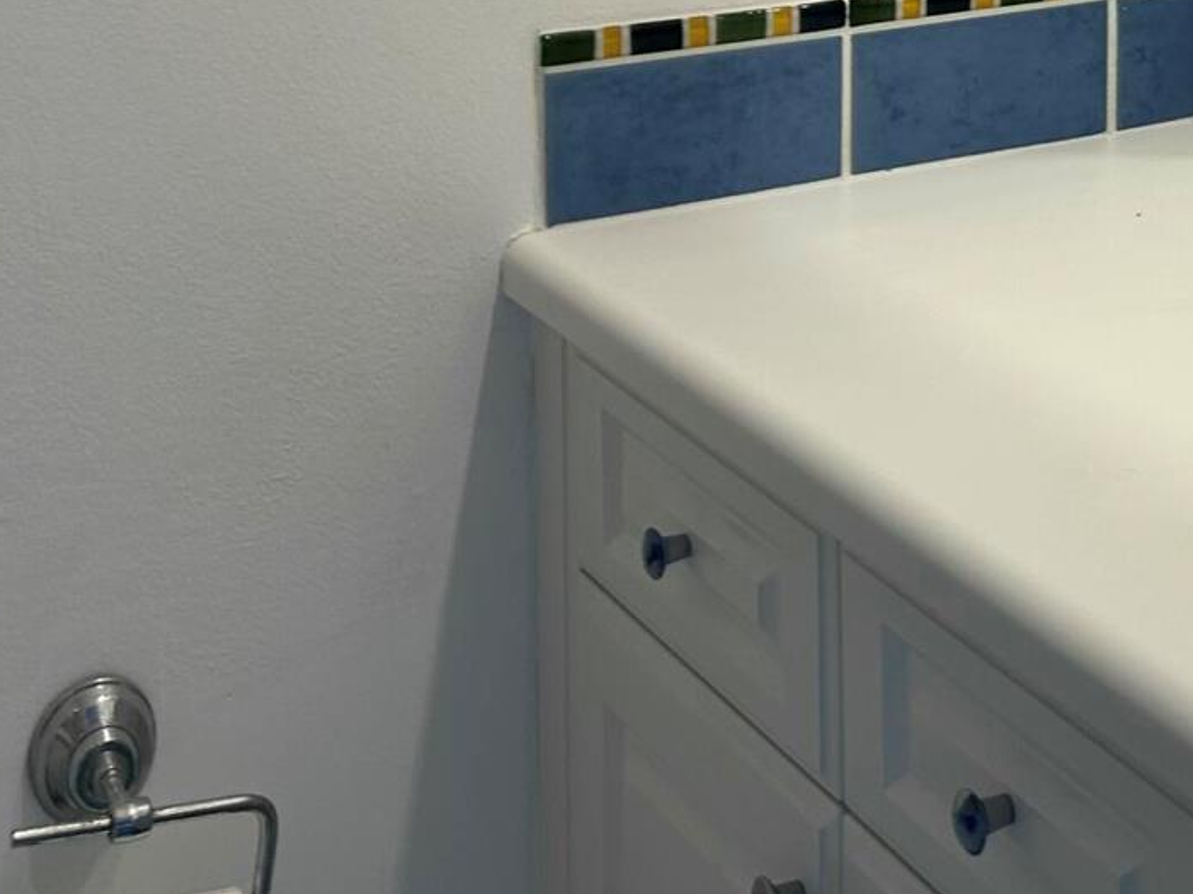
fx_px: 2618
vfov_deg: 17.9
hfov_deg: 22.7
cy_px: -308
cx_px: 1583
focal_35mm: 76
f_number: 1.5
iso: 32
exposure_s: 1/141
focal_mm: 5.7
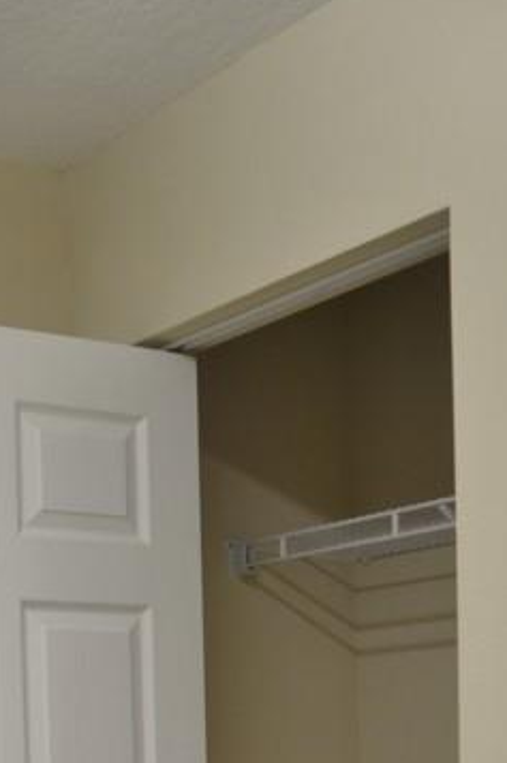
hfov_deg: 18.6
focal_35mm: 73
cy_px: 949
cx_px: 160
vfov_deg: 24.7
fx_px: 1547
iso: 500
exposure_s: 1/60
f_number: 4
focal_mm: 18
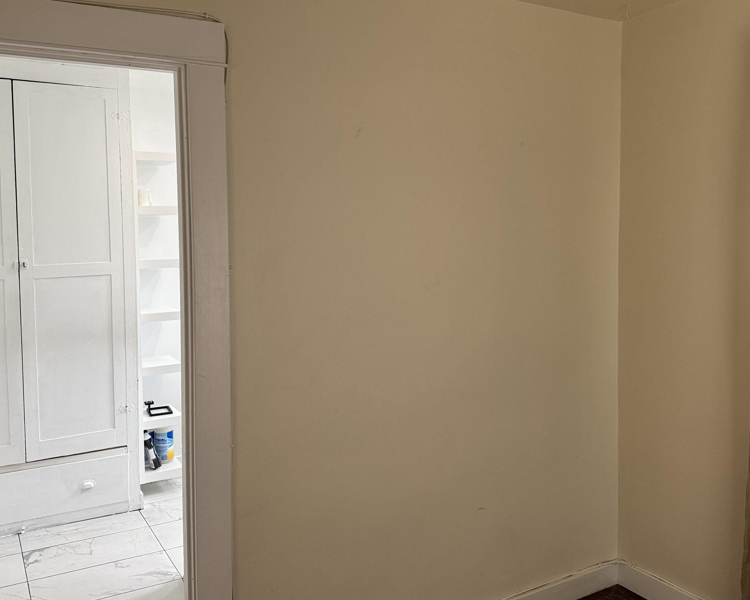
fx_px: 666
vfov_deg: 48.4
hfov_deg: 58.7
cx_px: 344
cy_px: 259
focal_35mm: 30
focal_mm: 6.76
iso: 160
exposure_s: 1/120
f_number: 1.78
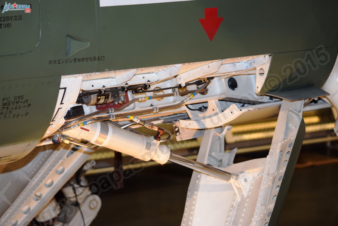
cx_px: 169
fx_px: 958
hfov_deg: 20.0
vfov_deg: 13.4
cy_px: 113
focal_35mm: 102
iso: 800
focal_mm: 68
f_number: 4.5
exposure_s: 1/80
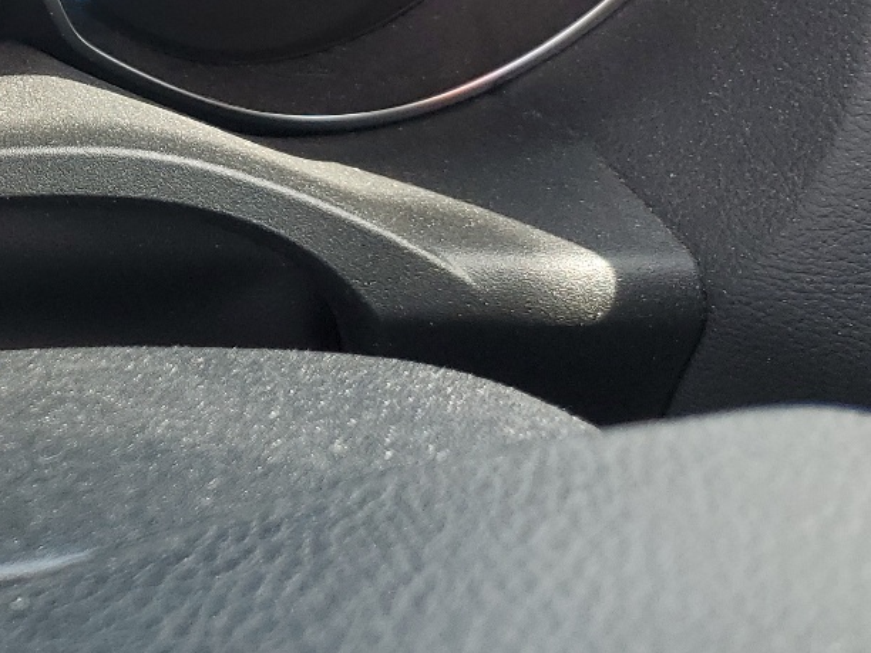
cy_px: -199
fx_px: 1711
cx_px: -176
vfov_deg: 19.8
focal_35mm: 68
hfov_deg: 25.6
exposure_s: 1/238
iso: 50
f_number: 1.5
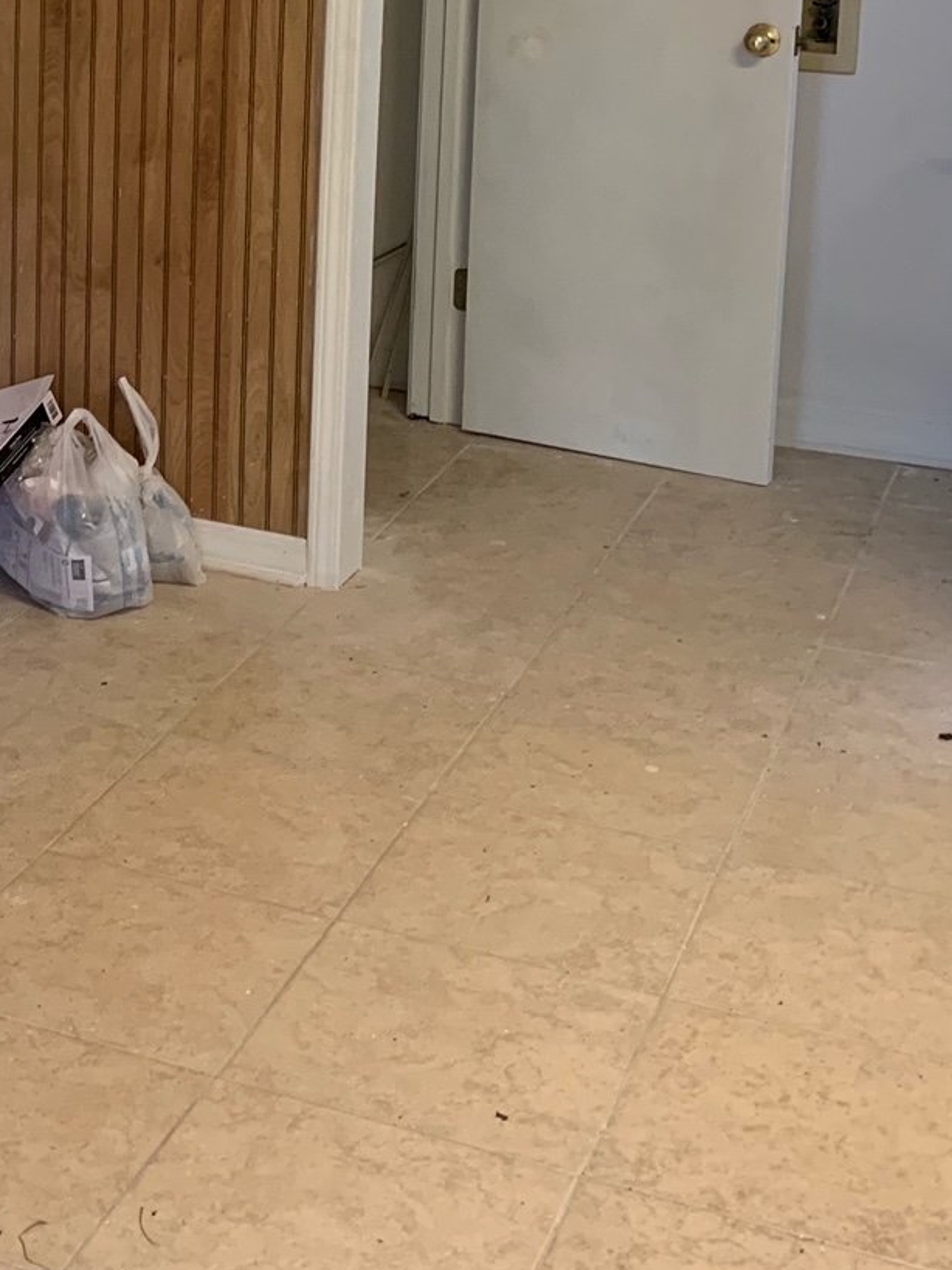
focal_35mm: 64
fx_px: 2347
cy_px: 130
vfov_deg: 29.1
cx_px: 36
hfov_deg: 22.2
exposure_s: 1/60
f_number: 1.8
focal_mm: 4.25
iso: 160
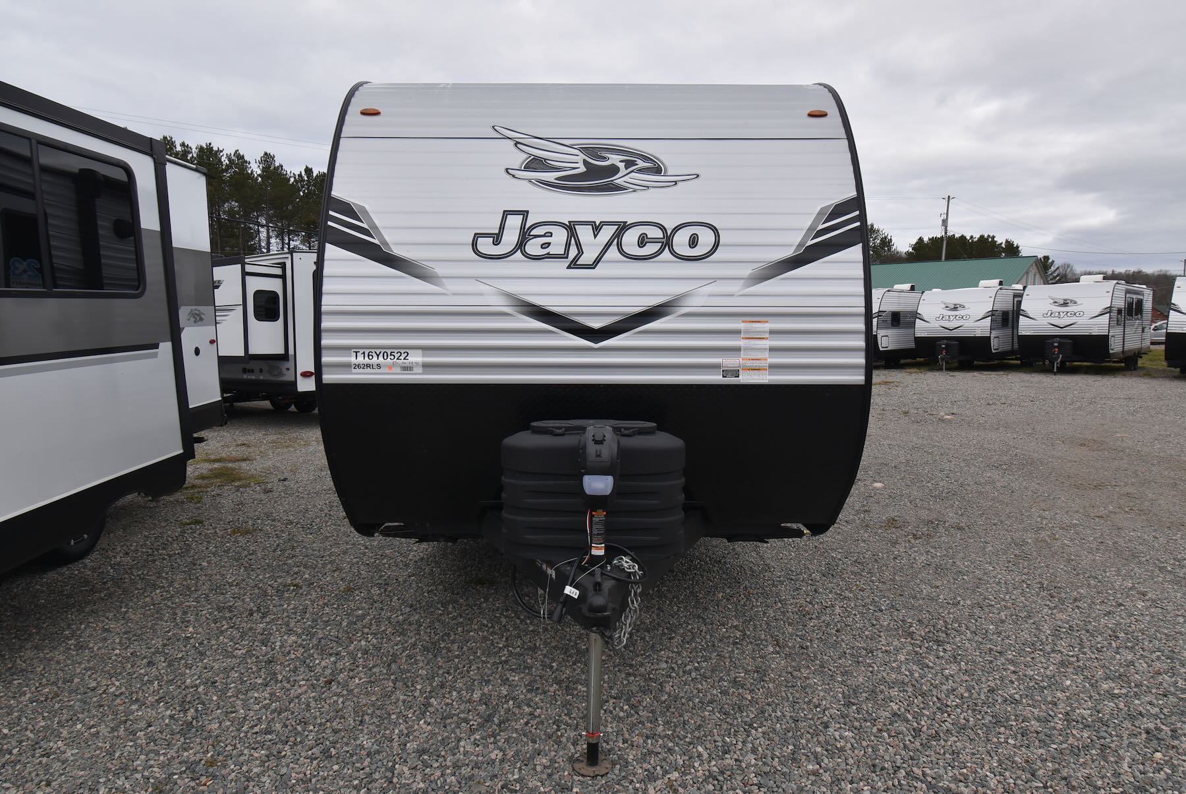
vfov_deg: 59.6
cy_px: 397
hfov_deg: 81.1
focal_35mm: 21
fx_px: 692
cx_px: 593
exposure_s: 1/250
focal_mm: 14
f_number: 8
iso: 320
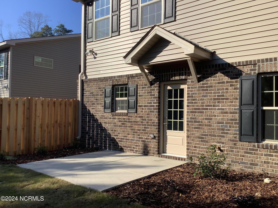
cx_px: 139
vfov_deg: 45.4
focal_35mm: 31
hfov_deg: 58.4
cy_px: 104
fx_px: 249
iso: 25
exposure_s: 1/1164
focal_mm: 3.3
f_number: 2.4
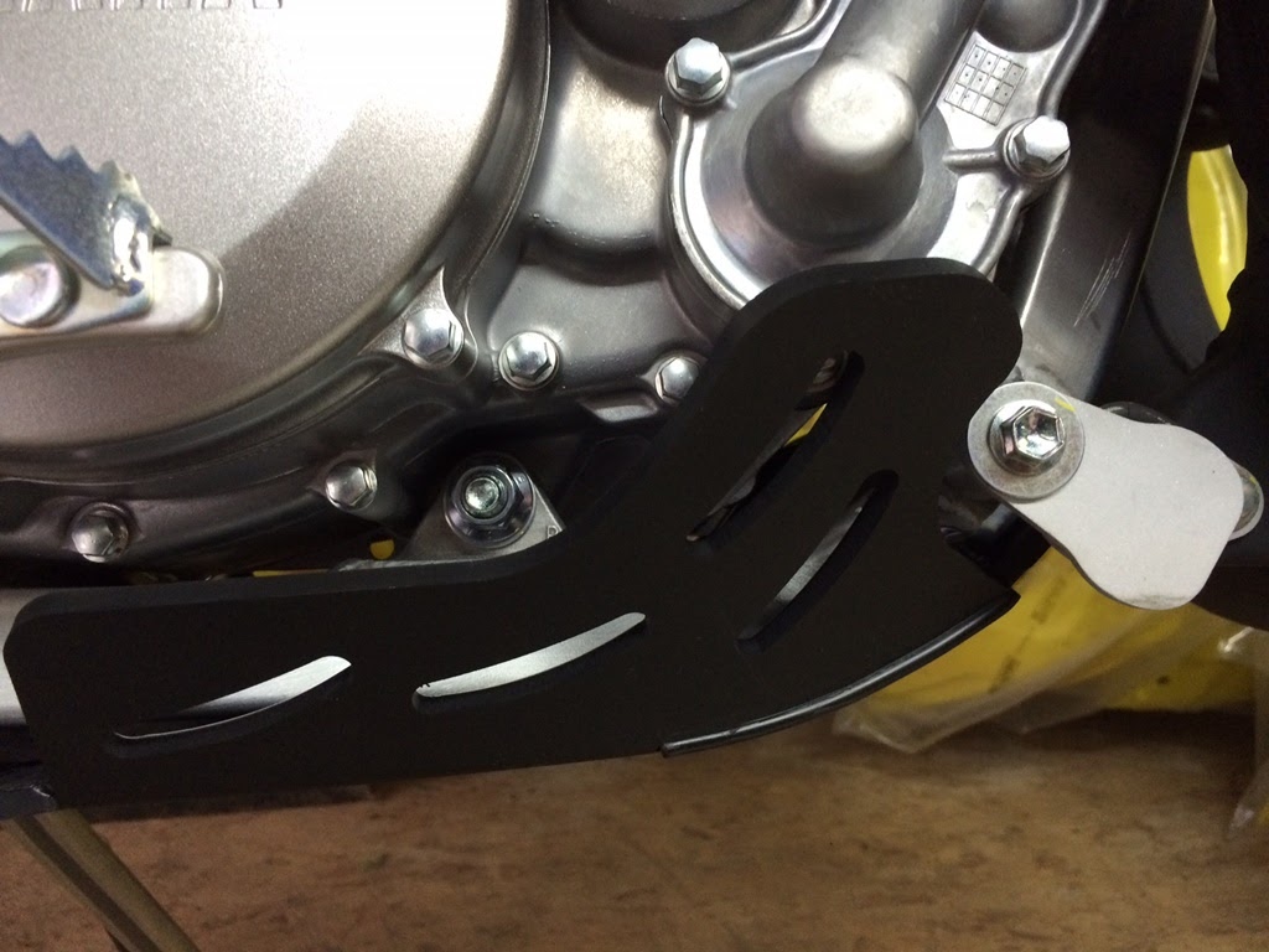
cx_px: 634
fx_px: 1063
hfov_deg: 61.7
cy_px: 476
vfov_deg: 48.2
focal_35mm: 29
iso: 320
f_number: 2.2
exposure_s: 1/33
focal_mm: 4.15
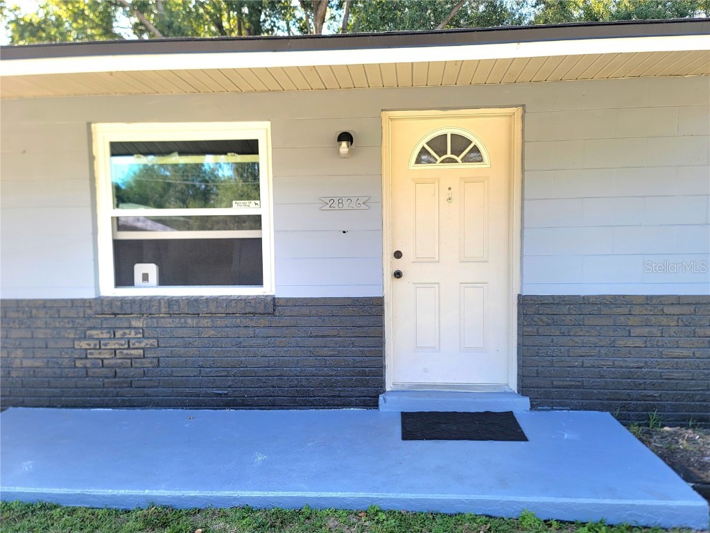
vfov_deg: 54.9
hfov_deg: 69.4
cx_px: 355
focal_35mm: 25
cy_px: 266
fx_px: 513
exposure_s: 1/120
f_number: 1.8
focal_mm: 7
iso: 20
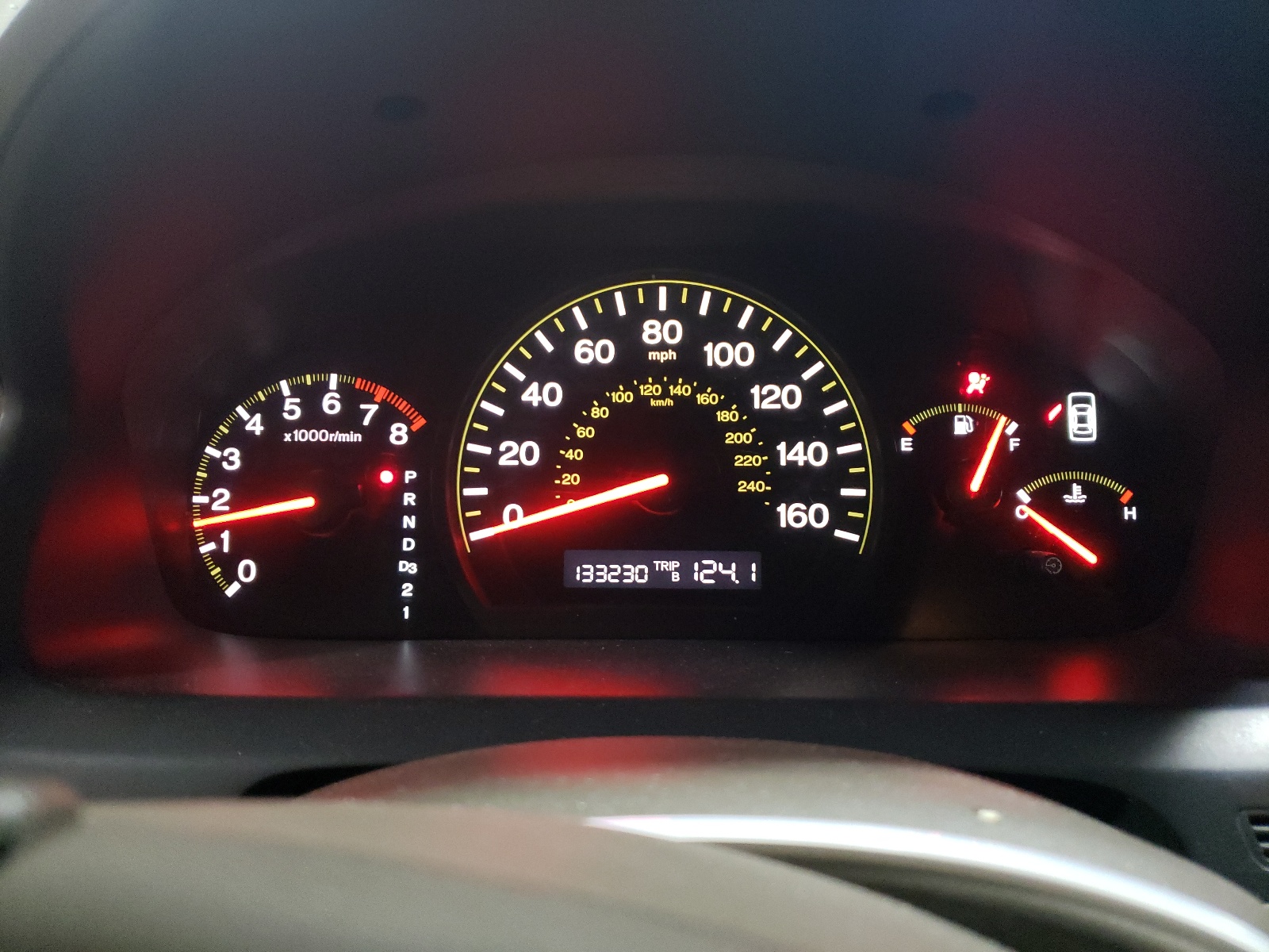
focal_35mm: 26
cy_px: 476
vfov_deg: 53.1
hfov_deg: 67.3
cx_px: 634
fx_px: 953
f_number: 1.5
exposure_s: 1/24
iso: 426
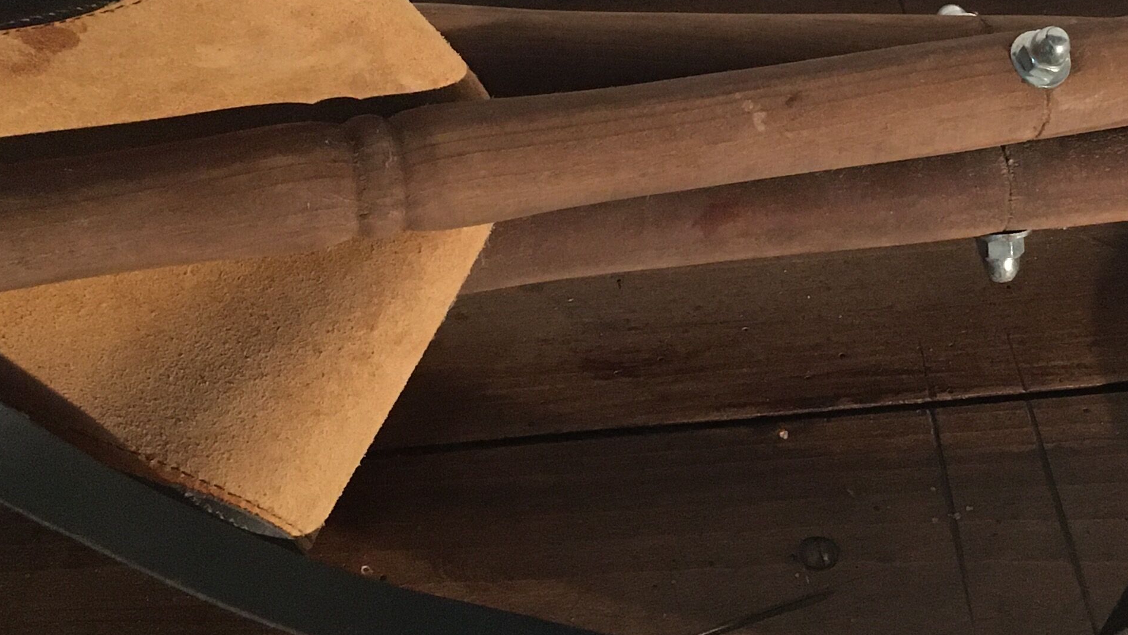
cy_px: 54
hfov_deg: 30.8
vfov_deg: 17.7
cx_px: 870
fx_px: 2004
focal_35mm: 67
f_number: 2.2
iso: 250
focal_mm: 4.15
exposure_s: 1/25
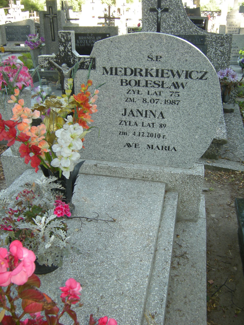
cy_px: 162
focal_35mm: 31
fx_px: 291
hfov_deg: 45.4
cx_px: 122
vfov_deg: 58.4
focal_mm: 5.3
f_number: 2.9
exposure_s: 1/57.1
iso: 64
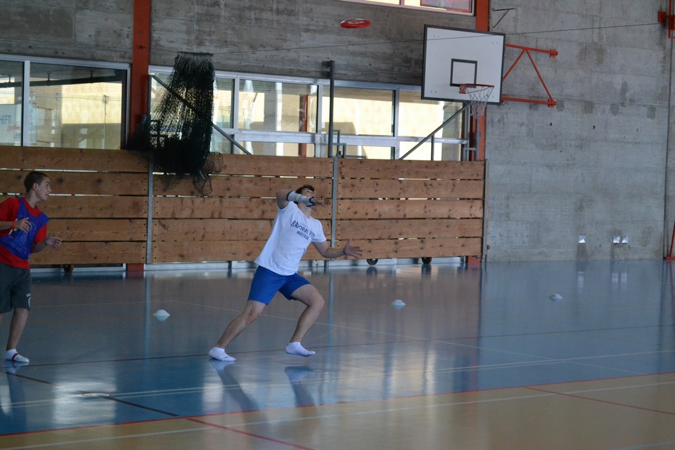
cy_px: 225
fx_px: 1547
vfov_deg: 16.6
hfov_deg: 24.6
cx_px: 338
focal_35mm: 82
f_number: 5.6
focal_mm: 55
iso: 2500
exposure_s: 1/500
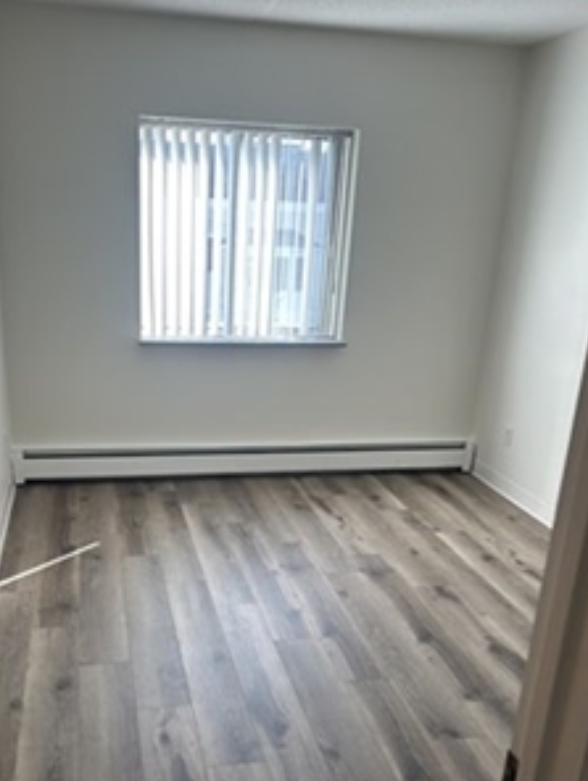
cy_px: 500
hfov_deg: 40.7
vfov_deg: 51.9
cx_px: 256
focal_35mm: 35
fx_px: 790
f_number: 1.5
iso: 32
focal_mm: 5.7
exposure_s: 1/120
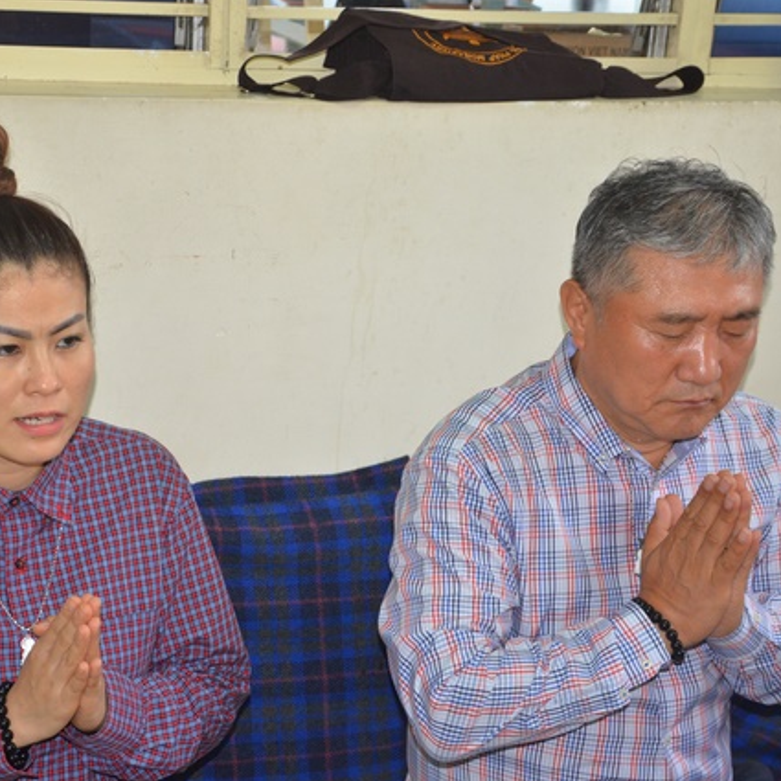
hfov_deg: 19.8
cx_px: 360
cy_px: 394
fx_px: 2237
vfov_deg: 19.8
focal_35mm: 88
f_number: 5
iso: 1000
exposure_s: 1/60
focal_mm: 45
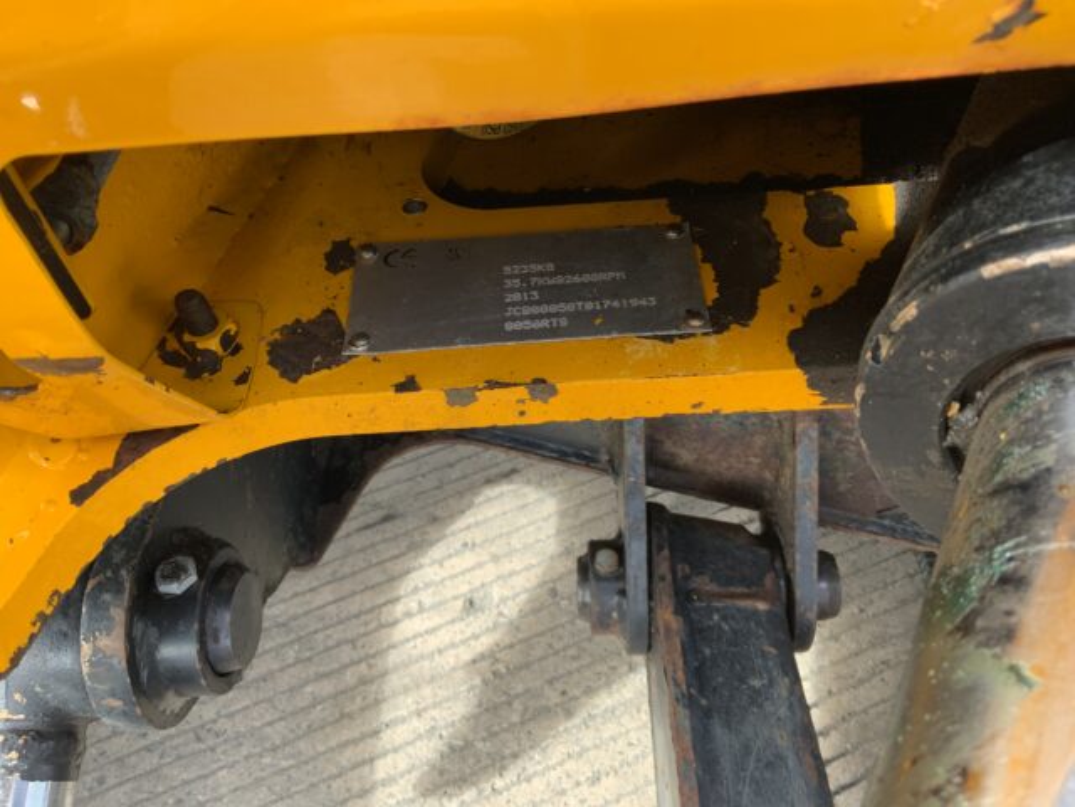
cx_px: 538
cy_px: 404
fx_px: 901
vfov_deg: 48.2
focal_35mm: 29
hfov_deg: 61.7
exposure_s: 1/122
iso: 32
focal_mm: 3
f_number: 1.8
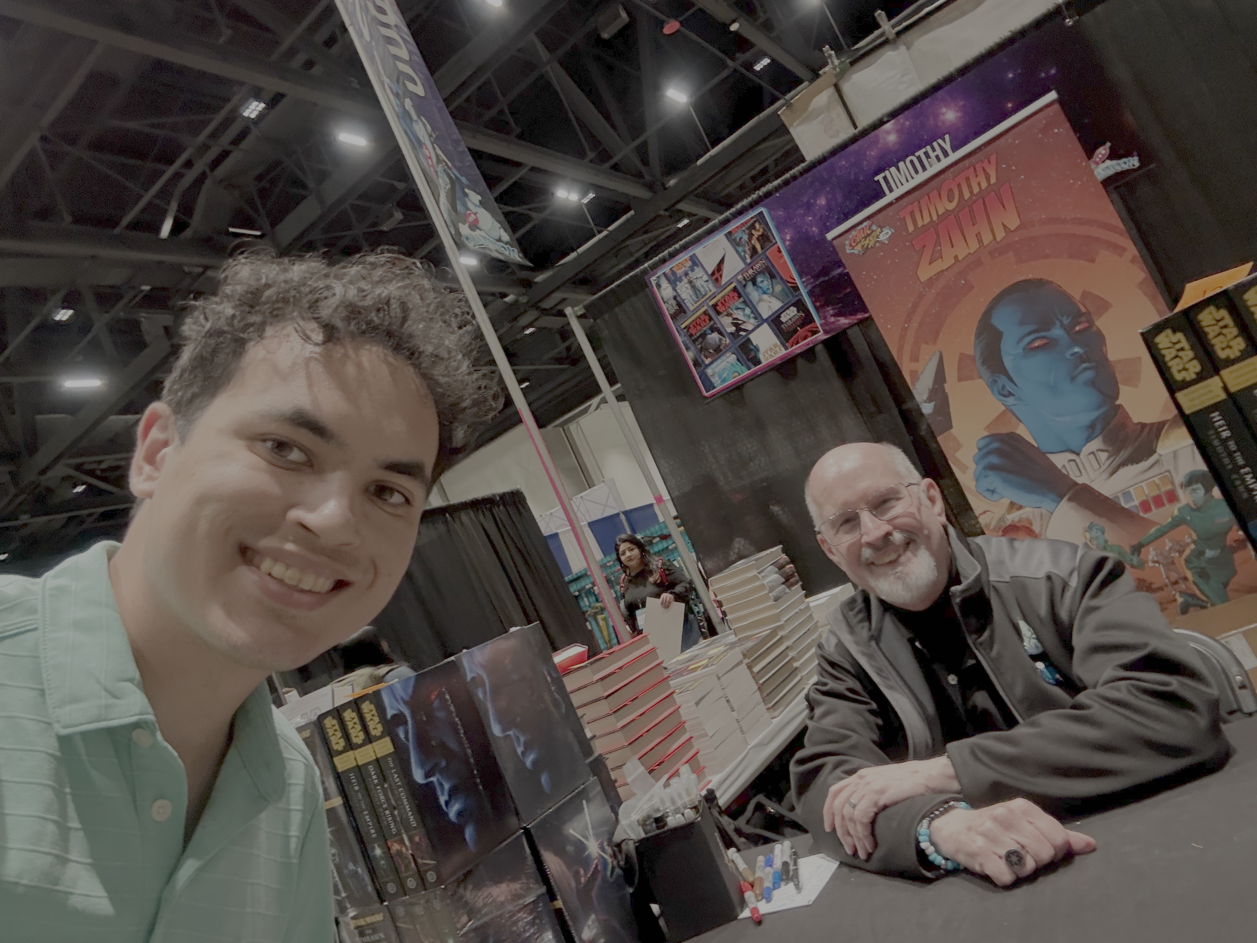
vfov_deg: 56.8
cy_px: 458
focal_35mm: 24
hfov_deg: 71.6
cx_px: 654
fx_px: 872
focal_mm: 2.69
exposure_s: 1/30
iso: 400
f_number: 1.9
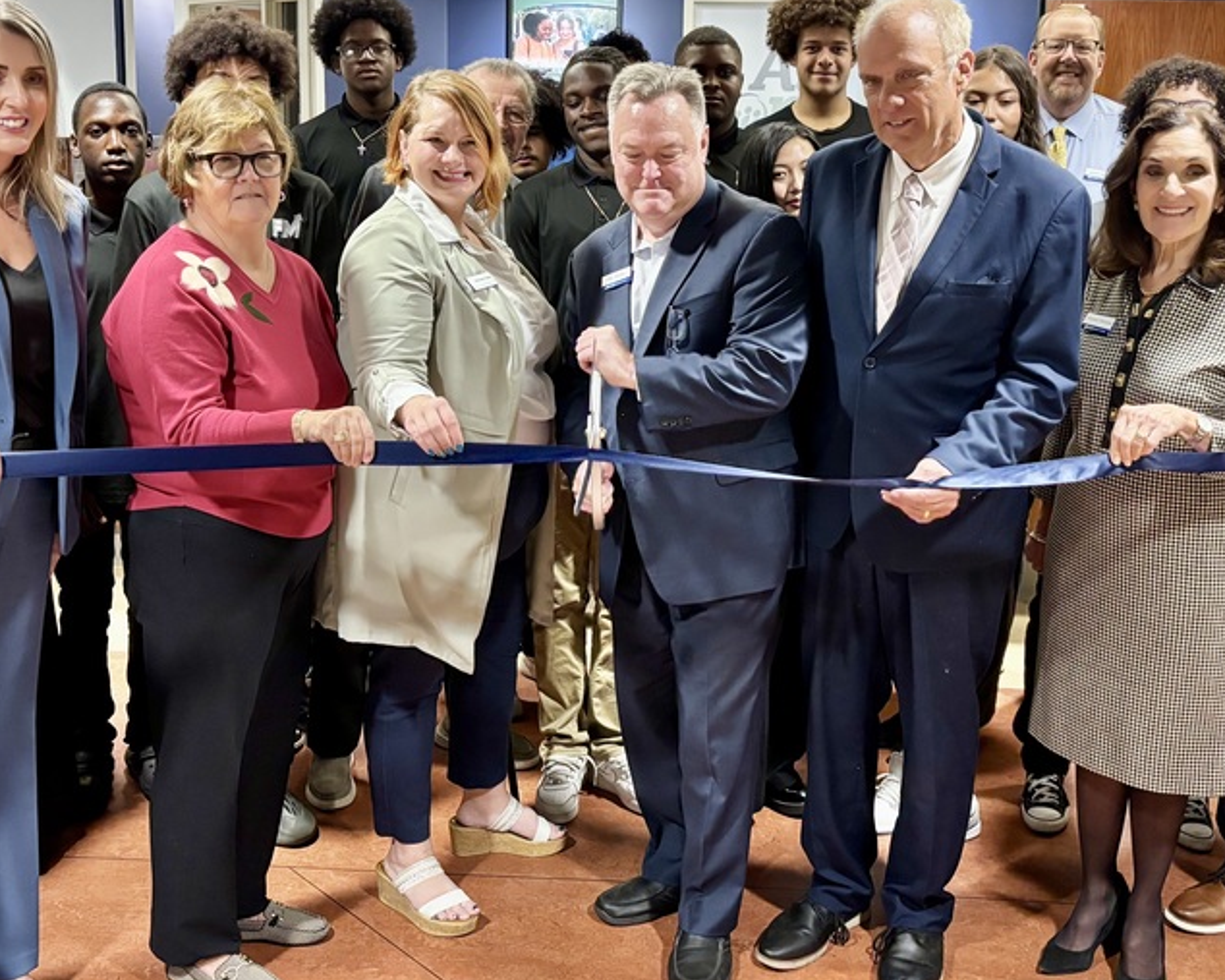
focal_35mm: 41
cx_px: 630
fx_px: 1486
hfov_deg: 44.8
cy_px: 375
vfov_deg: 36.3
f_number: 1.6
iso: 500
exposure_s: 1/60
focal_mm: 5.96
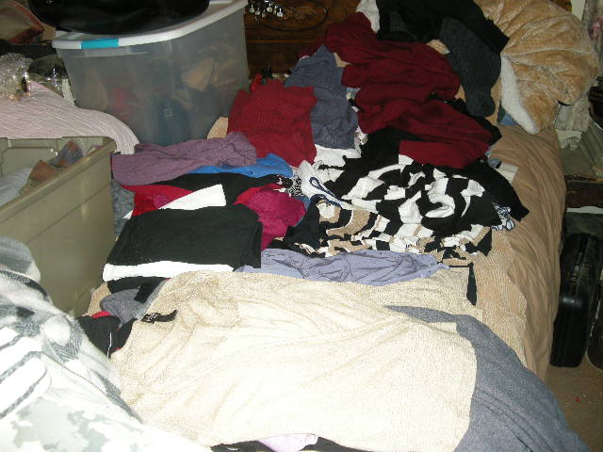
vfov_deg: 38.7
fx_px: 645
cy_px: 226
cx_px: 302
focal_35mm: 37
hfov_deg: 50.1
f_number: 2.8
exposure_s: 1/60
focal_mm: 7.9
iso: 146
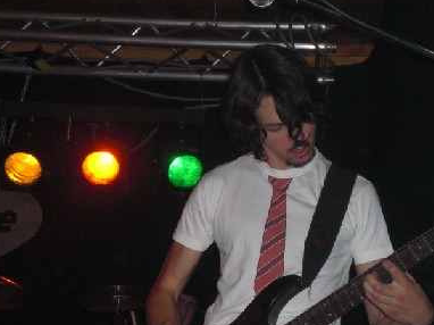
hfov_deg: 22.3
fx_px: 1103
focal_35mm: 88
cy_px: 176
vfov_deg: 16.8
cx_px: 241
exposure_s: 1/60
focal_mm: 12.47
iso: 200
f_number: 4.5
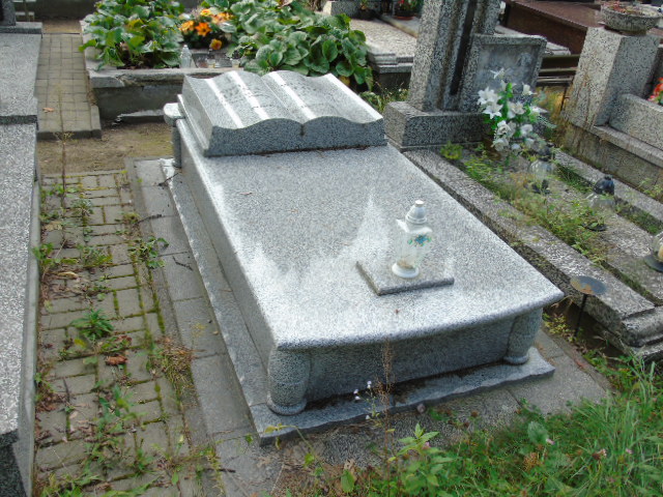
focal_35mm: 29
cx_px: 332
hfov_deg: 61.7
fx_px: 555
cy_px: 248
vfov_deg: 48.2
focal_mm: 5.2
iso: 80
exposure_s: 1/125
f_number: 3.6
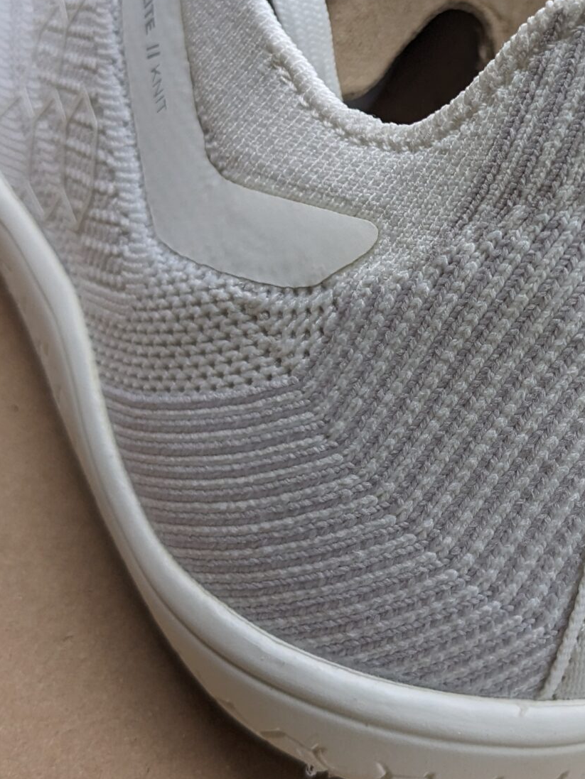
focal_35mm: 63
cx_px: 567
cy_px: 263
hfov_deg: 22.5
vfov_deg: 30.5
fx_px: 1419
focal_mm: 4.38
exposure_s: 1/403
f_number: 1.73
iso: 49
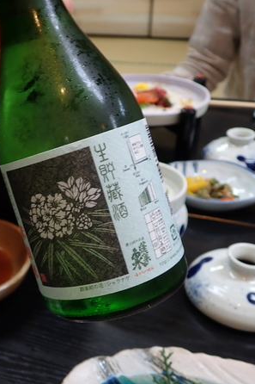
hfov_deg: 30.5
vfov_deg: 46.4
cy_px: 193
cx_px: 25
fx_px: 447
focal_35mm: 42
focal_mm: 5.5
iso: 100
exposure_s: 1/8
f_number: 2.3
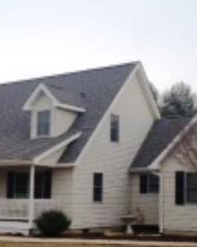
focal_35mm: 72
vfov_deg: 26.4
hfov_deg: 21.2
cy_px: 125
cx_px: 83
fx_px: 525
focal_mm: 4.12
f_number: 2.4
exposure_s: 1/306
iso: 50
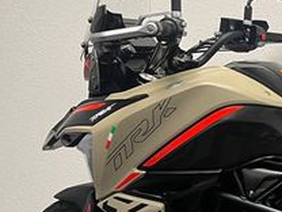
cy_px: 186
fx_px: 652
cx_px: 382
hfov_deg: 21.6
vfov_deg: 18.2
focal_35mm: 80
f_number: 1.6
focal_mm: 5.1
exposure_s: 1/50
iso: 80
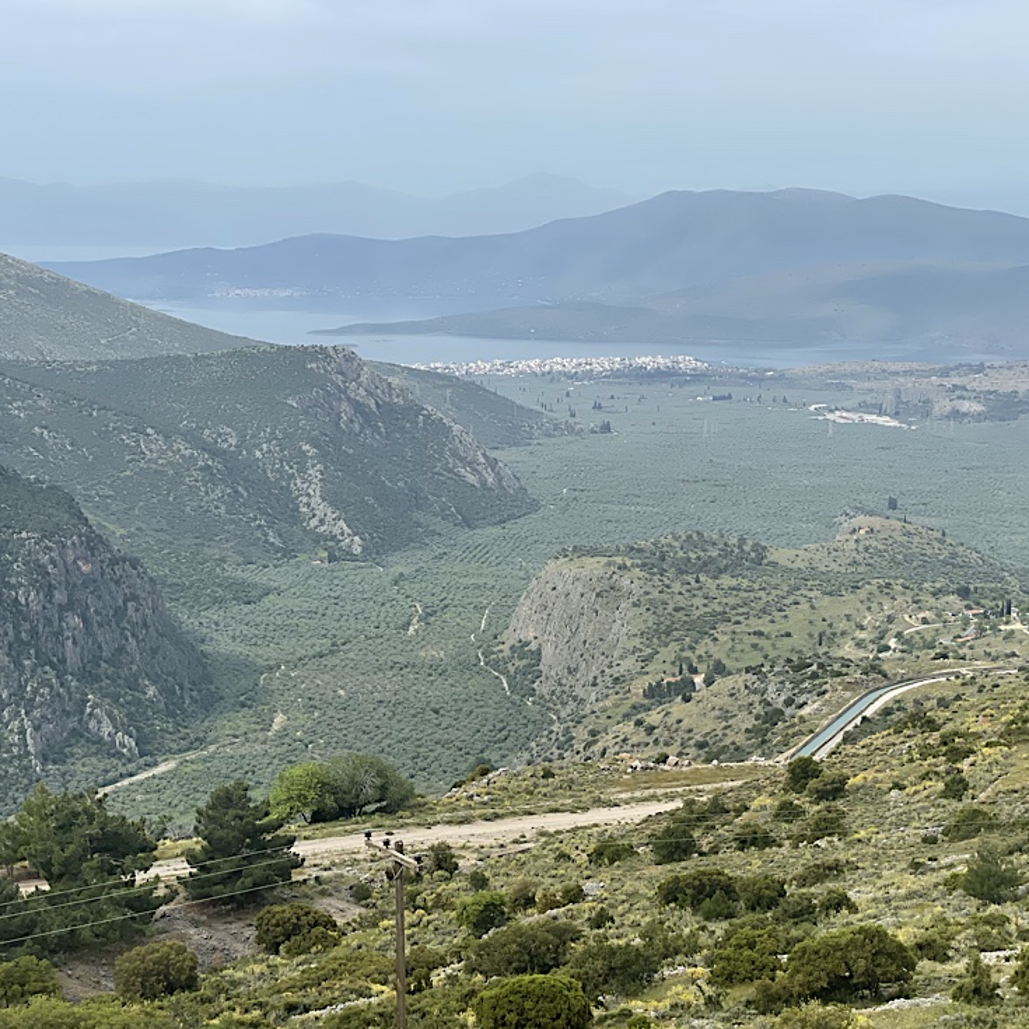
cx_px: 582
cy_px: 521
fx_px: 2152
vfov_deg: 26.9
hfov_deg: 26.9
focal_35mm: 64
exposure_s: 1/1170
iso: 25
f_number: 2
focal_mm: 6
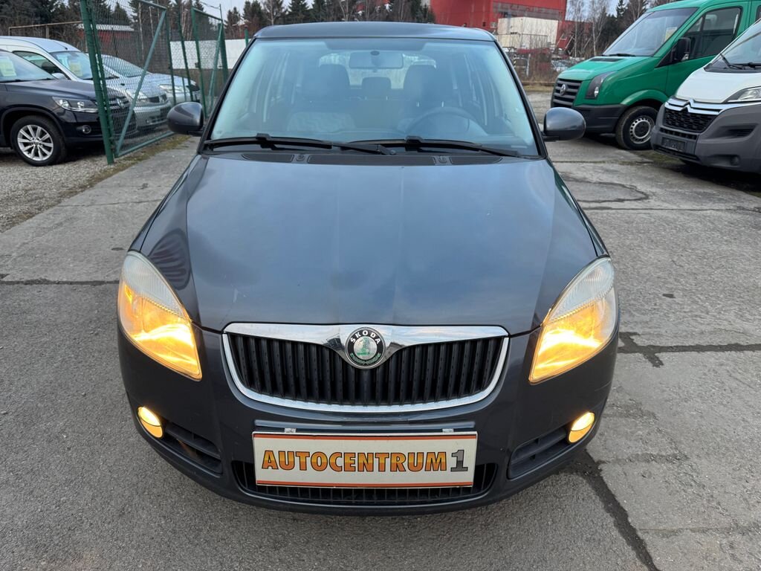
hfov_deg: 71.6
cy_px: 286
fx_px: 528
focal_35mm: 24
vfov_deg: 56.8
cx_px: 380
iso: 100
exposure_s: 1/121
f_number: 1.78
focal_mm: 6.76
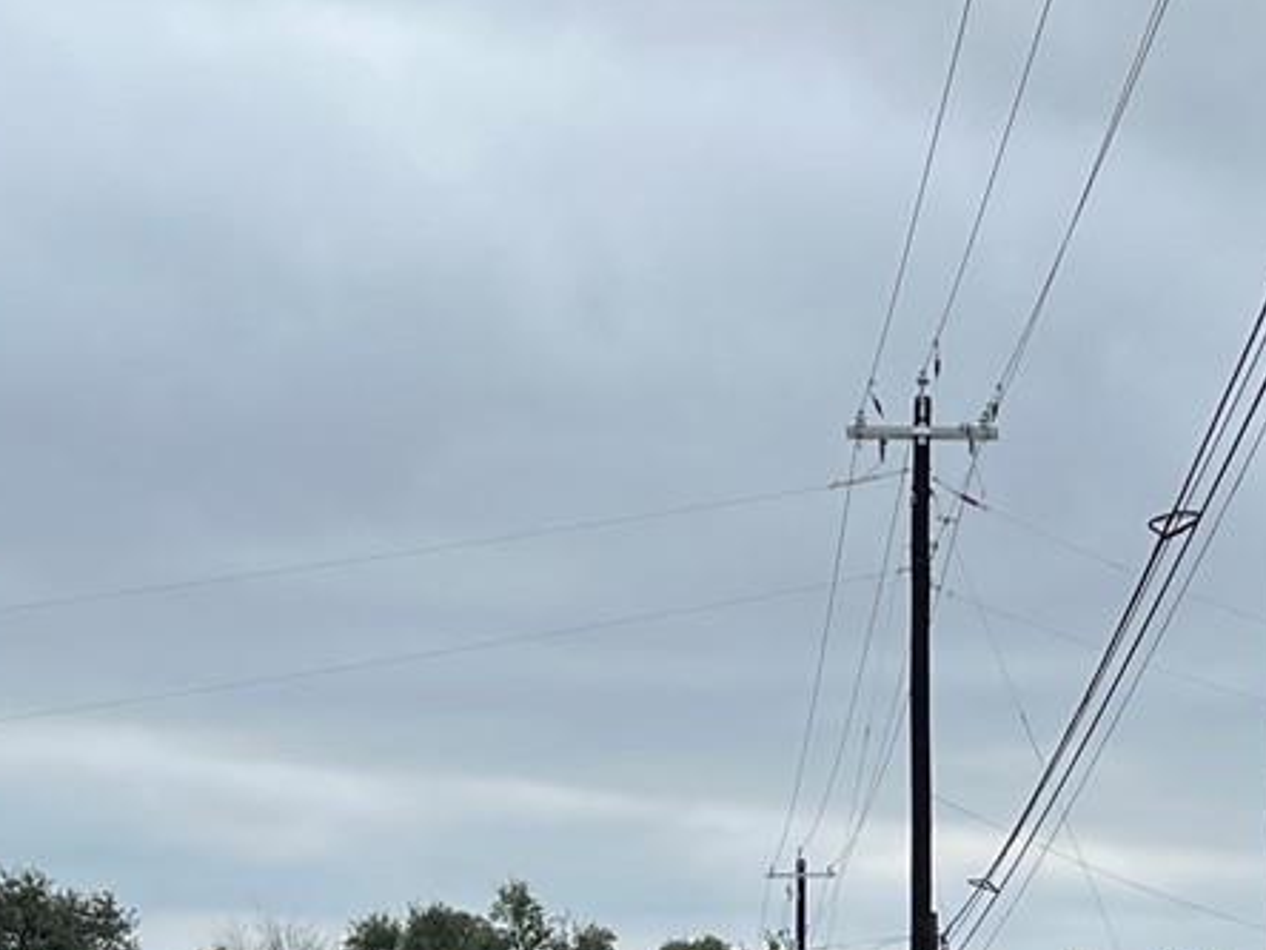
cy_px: 1221
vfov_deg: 12.0
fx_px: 4389
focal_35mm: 120
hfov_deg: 16.3
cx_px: 964
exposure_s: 1/2008
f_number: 1.5
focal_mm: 5.7
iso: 50
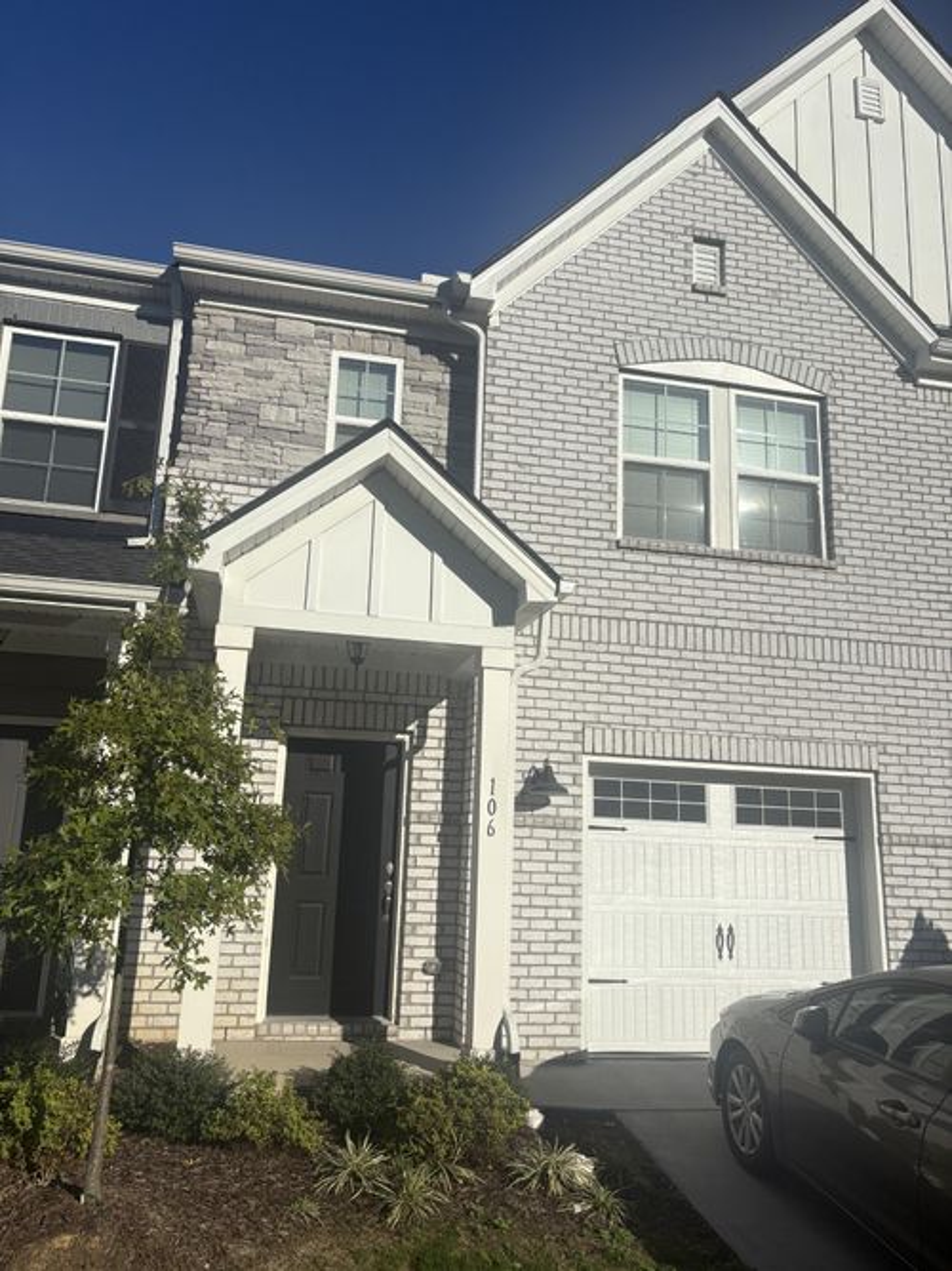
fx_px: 954
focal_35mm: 26
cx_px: 476
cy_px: 636
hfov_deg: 53.0
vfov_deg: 67.3
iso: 50
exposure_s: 1/10101
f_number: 1.6
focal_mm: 5.96
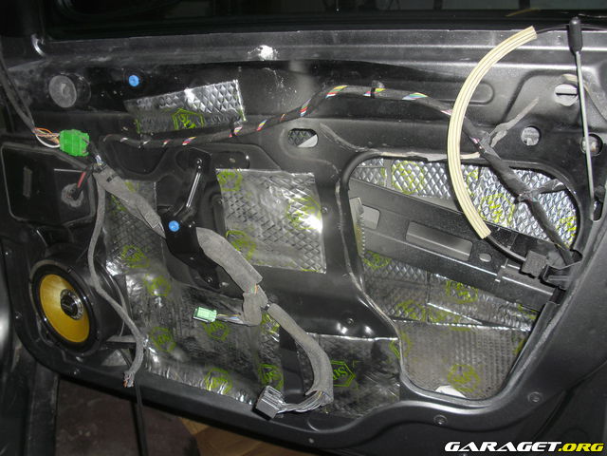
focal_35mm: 38
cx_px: 304
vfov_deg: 37.7
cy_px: 228
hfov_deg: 49.0
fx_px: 666
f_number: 2.8
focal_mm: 6.2
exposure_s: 1/60
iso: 100
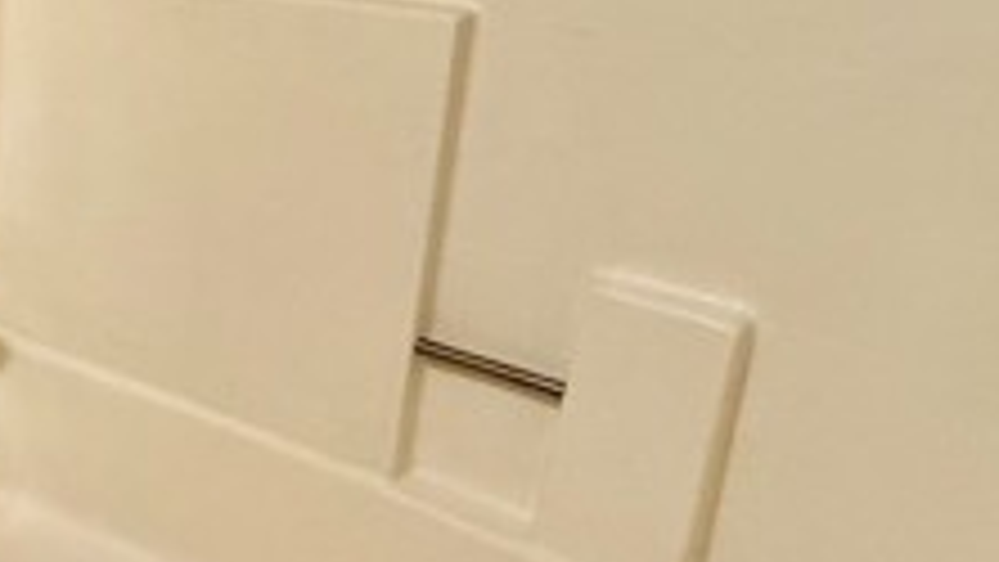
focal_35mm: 44
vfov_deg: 26.7
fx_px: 1166
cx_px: -212
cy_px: 130
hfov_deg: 35.8
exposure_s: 1/60
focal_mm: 2.22
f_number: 2.2
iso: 320
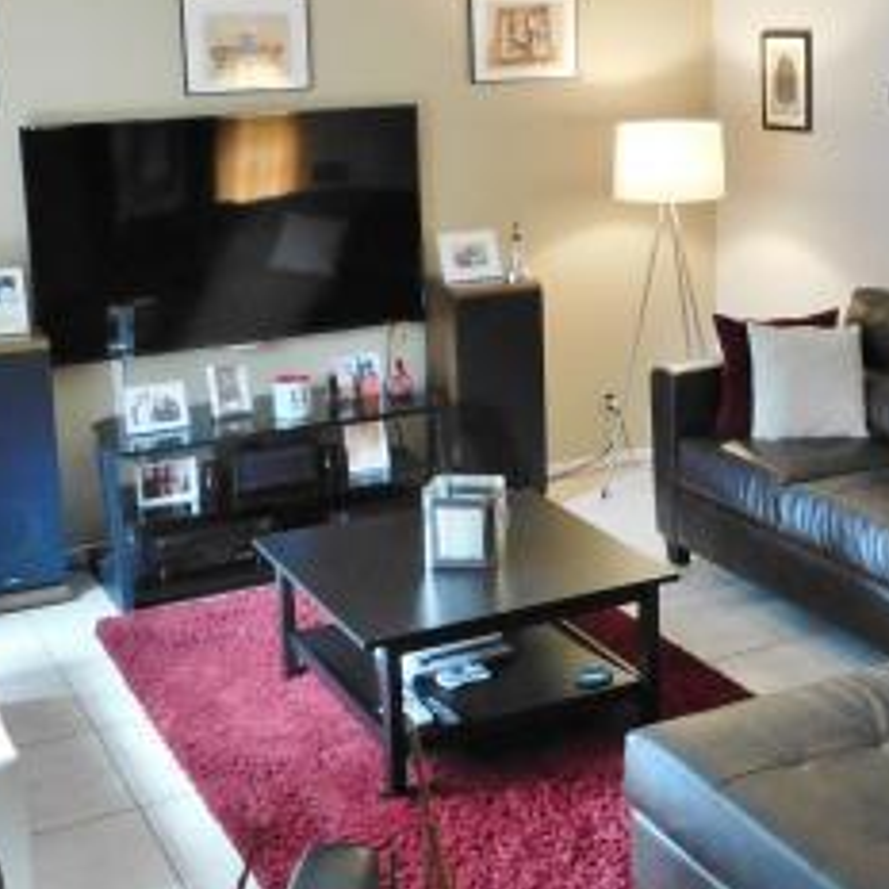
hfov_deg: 30.2
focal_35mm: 56
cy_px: 284
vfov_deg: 30.3
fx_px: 1627
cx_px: 625
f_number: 3
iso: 400
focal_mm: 4
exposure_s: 1/13
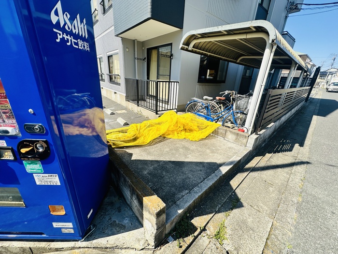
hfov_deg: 102.1
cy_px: 127
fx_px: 137
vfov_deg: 85.7
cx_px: 169
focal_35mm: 14
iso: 40
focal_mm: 2.22
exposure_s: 1/1401
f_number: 2.2
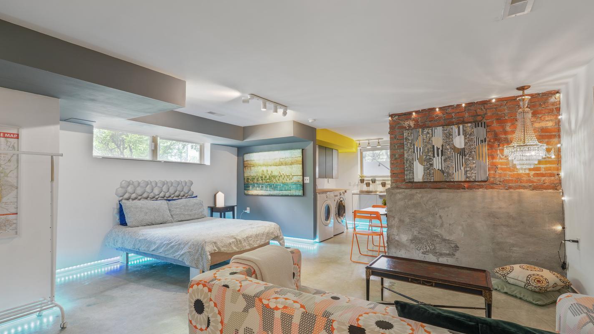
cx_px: 300
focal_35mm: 17
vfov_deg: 63.7
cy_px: 186
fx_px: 268
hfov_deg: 95.9
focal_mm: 16
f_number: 8
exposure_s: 1.3
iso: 200
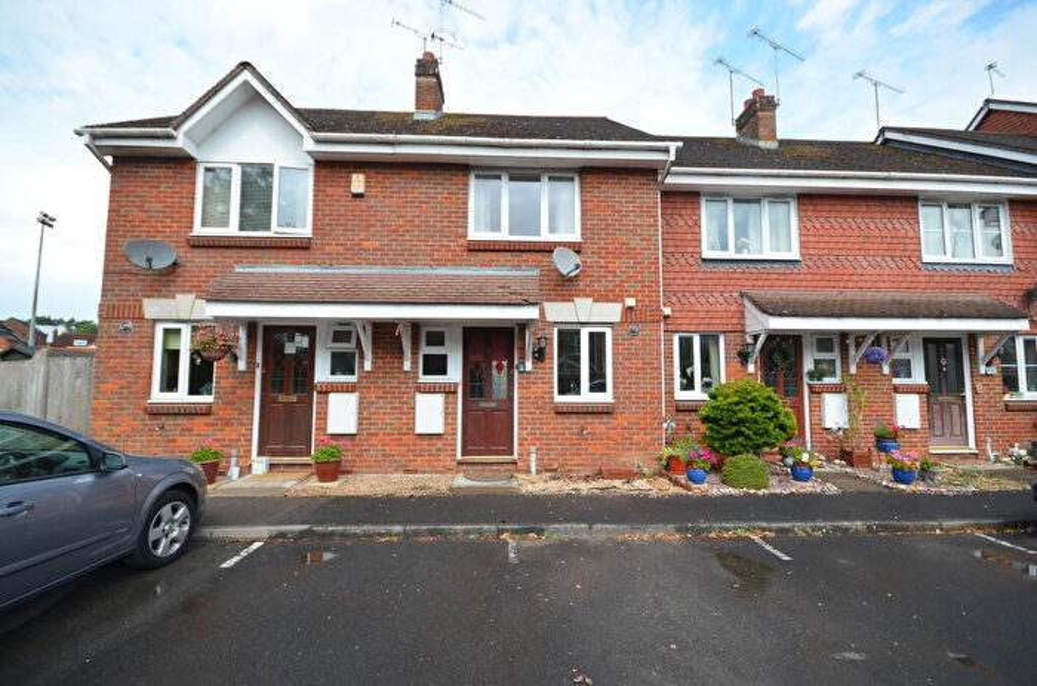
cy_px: 343
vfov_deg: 77.0
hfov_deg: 100.5
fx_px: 431
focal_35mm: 15
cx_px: 518
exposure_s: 1/160
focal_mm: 10
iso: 100
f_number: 6.3
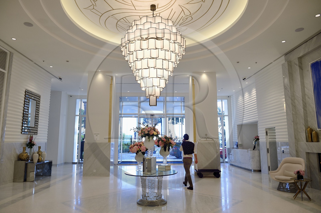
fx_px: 214
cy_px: 106
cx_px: 160
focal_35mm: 24
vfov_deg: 53.1
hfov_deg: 73.8
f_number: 6.3
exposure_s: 1/100
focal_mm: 24
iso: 640
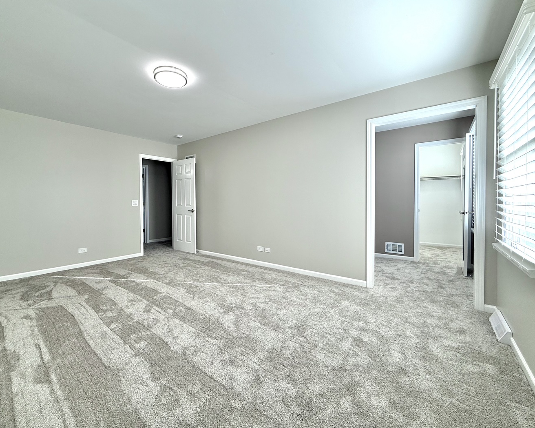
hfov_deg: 96.6
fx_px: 237
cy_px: 208
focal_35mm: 15
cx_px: 248
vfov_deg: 84.0
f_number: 2.2
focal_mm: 2.22
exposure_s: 1/99
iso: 64
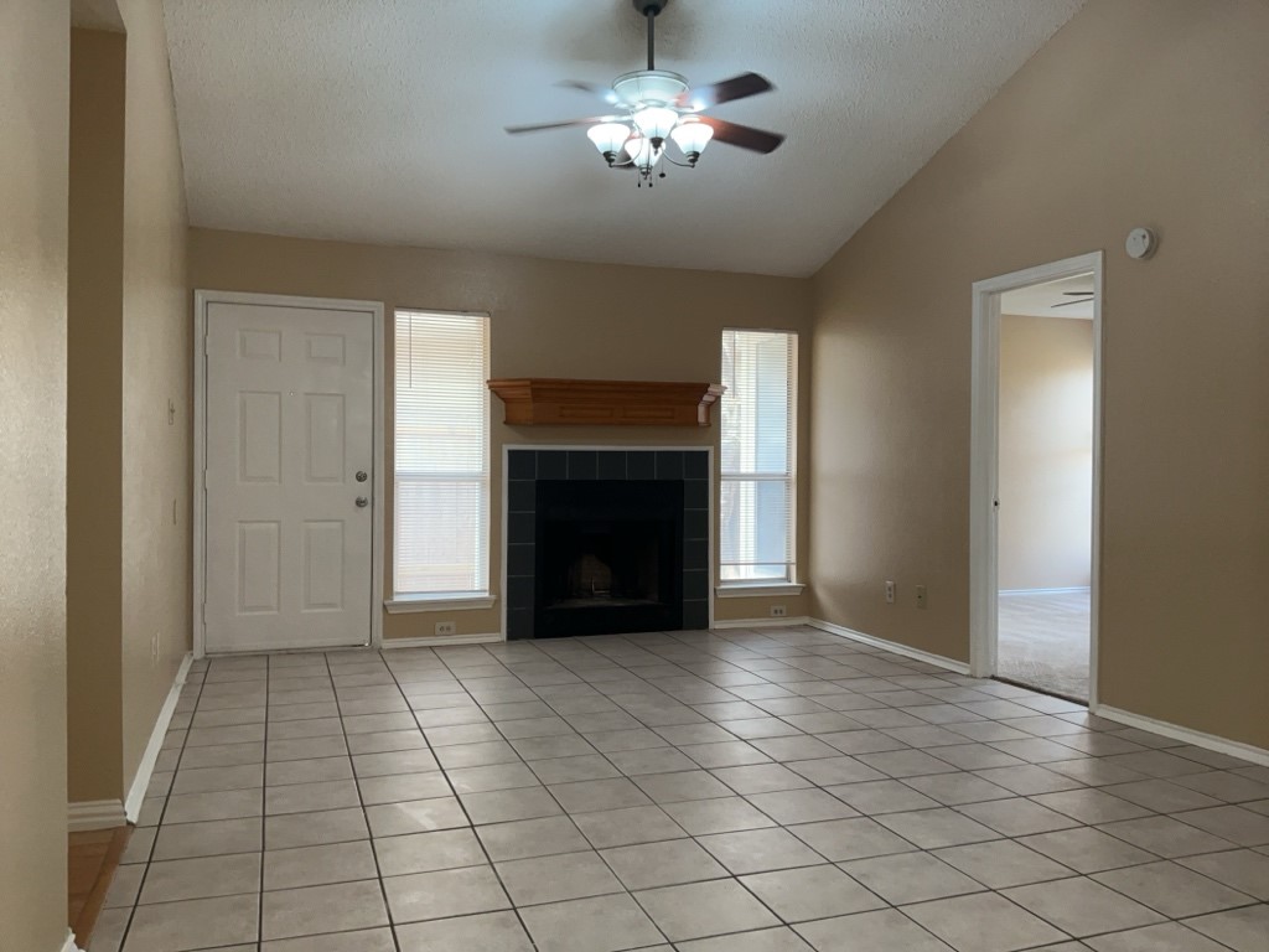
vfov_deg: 51.4
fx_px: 990
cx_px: 634
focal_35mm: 27
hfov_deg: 65.3
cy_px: 476
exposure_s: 1/60
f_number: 1.8
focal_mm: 3
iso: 40
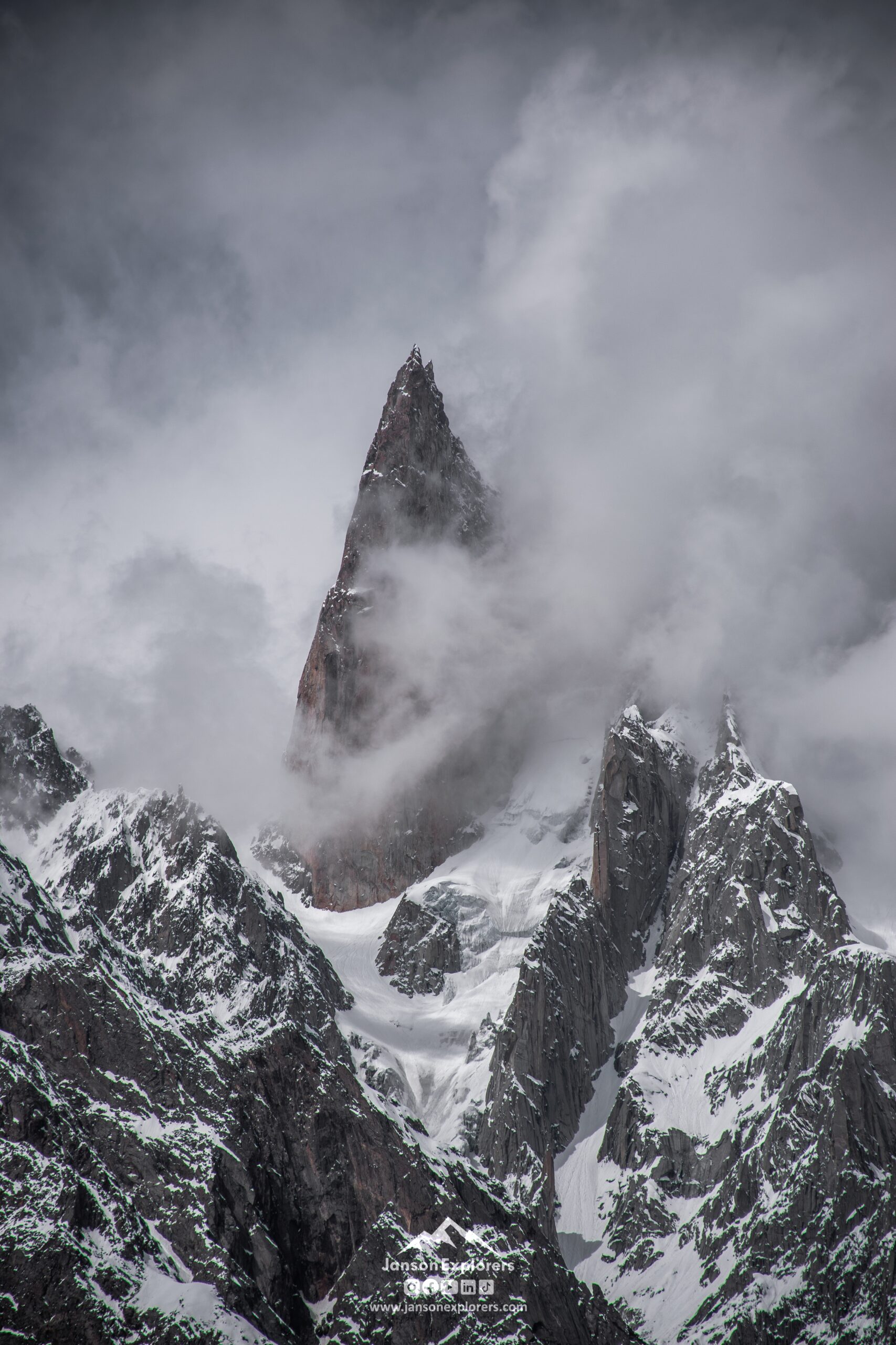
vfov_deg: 9.8
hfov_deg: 6.5
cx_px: 448
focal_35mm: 210
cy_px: 672
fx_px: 7838
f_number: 5.6
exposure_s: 1/1250
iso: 100
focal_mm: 140
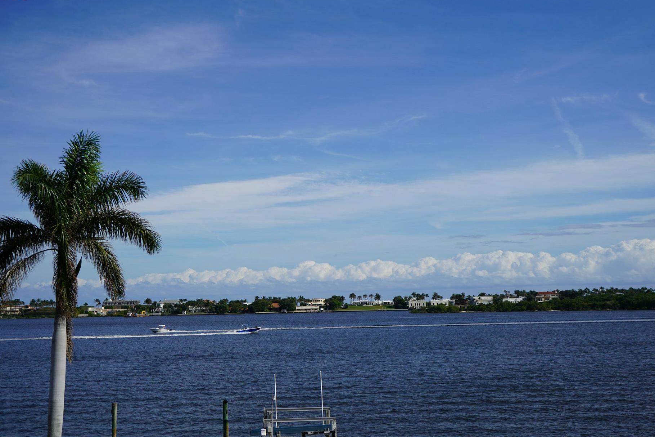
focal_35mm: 45
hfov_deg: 43.6
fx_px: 819
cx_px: 352
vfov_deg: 29.8
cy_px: 200
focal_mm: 40
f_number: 5
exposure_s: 1/1250
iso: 100
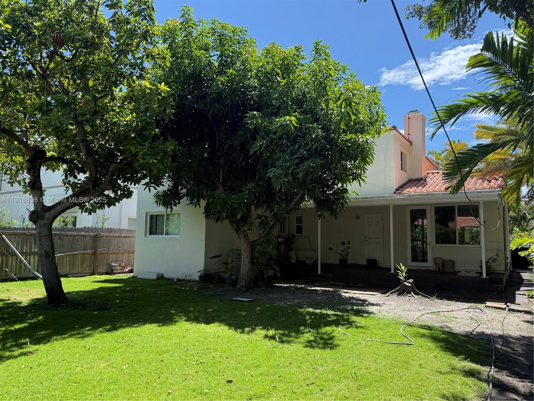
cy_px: 200
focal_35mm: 24
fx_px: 370
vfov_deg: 56.8
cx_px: 267
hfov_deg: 71.6
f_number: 1.78
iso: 100
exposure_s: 1/2053
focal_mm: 6.76
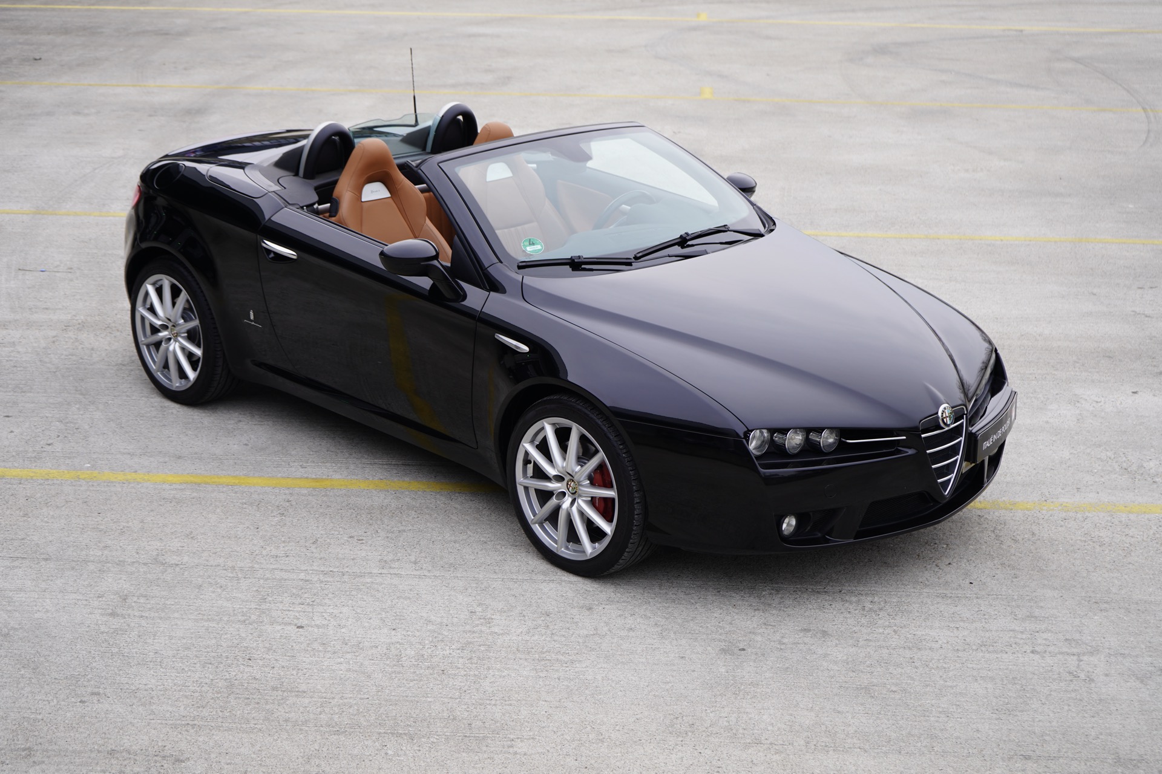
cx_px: 581
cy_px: 387
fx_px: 1969
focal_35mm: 61
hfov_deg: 32.9
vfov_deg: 22.3
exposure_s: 1/80
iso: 160
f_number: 5.6
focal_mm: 61
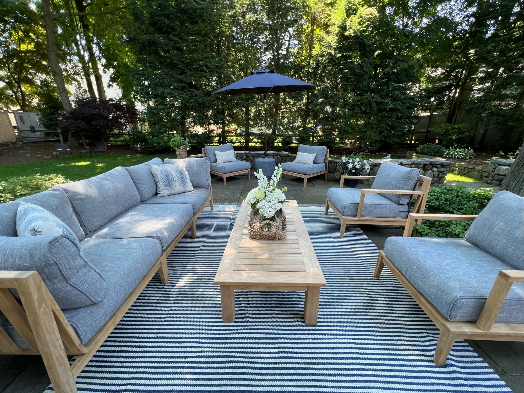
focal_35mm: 13
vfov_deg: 89.9
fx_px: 197
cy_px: 196
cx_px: 262
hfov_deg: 106.2
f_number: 1.8
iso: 50
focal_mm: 1.57
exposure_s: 1/99
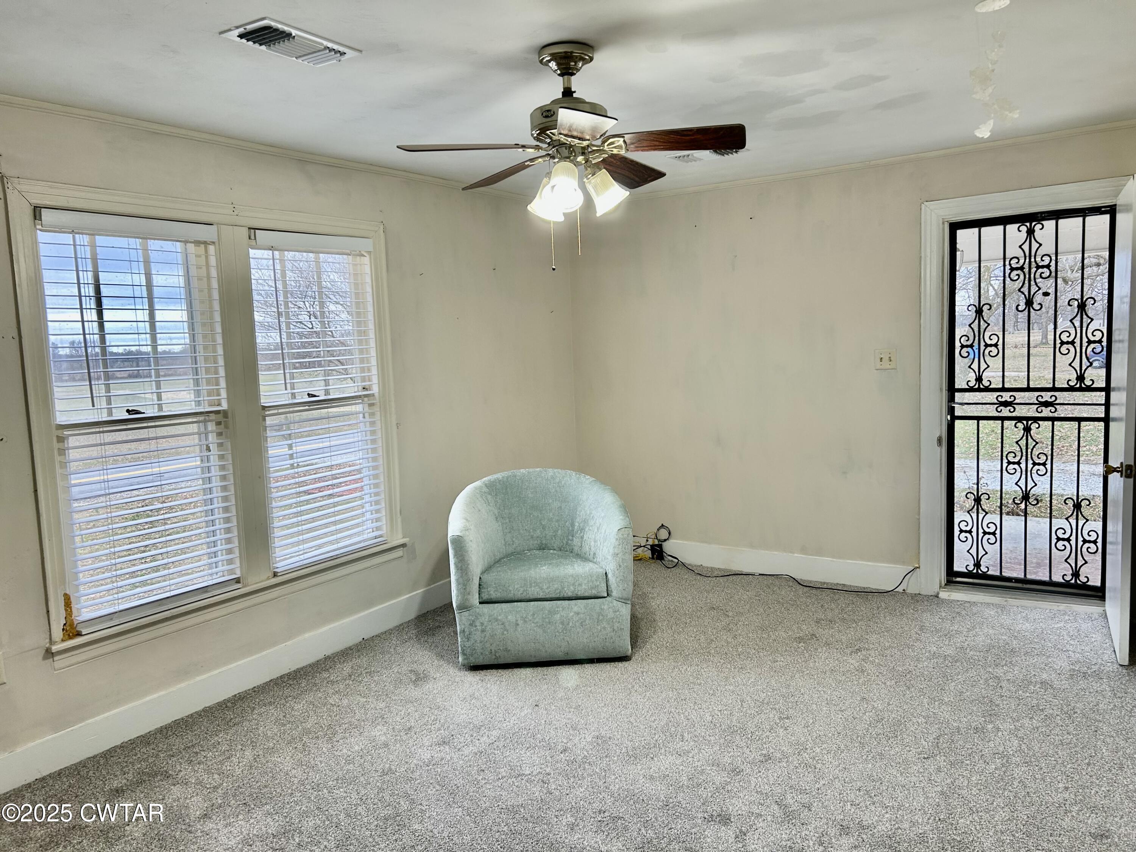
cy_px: 426
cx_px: 568
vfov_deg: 53.1
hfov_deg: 67.3
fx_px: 853
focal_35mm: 26
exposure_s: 1/140
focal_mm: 5.7
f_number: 1.5
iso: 40
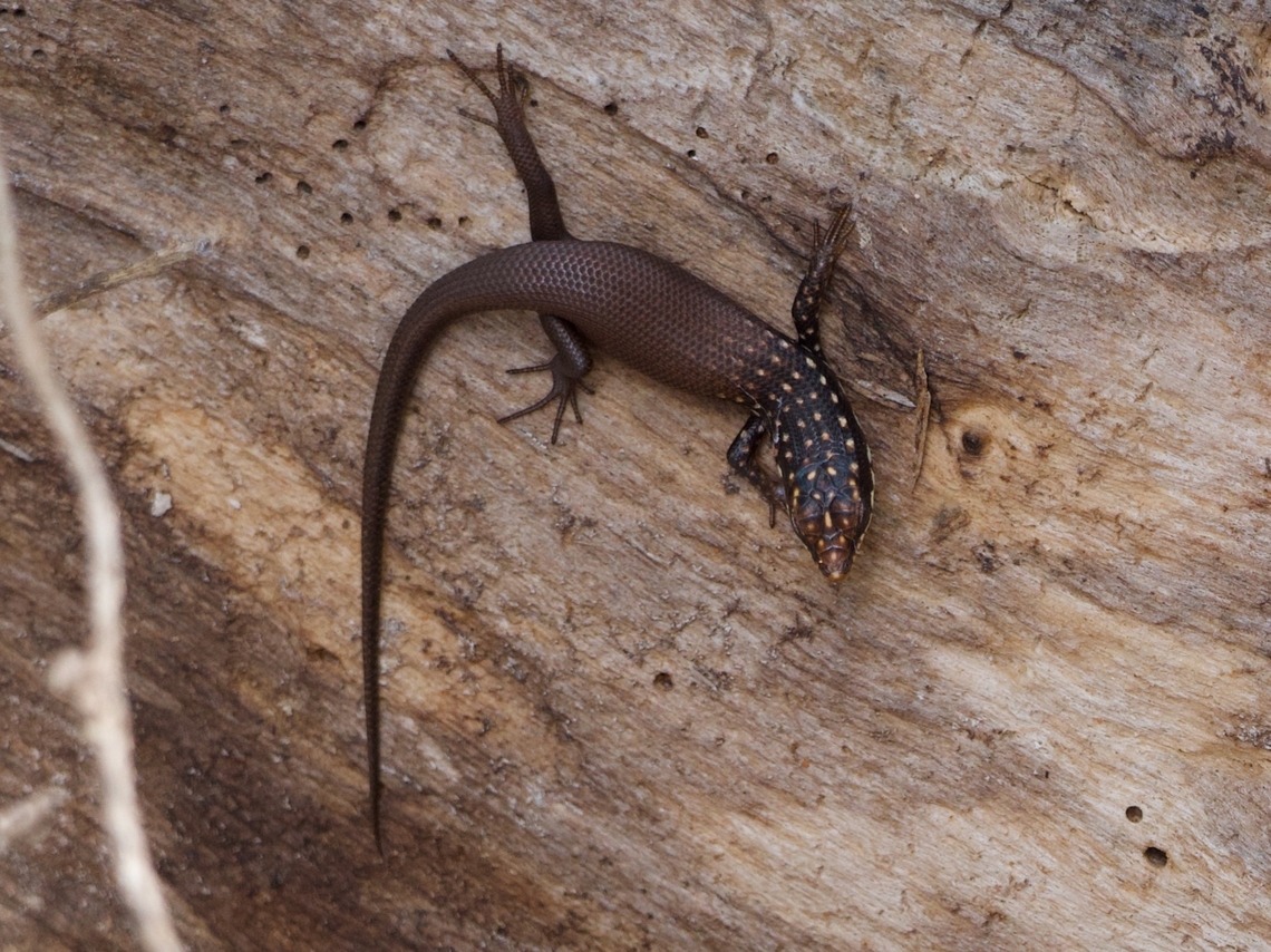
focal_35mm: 448
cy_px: 476
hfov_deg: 4.4
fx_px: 16442
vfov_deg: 3.3
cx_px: 636
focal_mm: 224
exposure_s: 1/200
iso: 400
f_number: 5.6
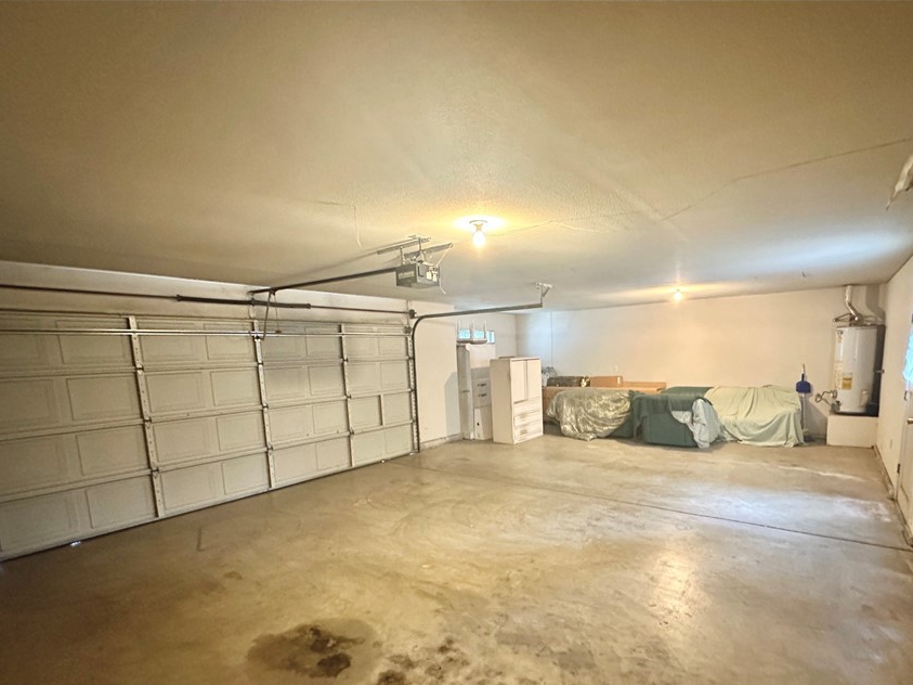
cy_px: 415
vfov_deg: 73.8
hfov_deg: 90.6
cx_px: 513
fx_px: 448
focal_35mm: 17
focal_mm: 2.22
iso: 1000
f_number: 2.2
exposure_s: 1/40
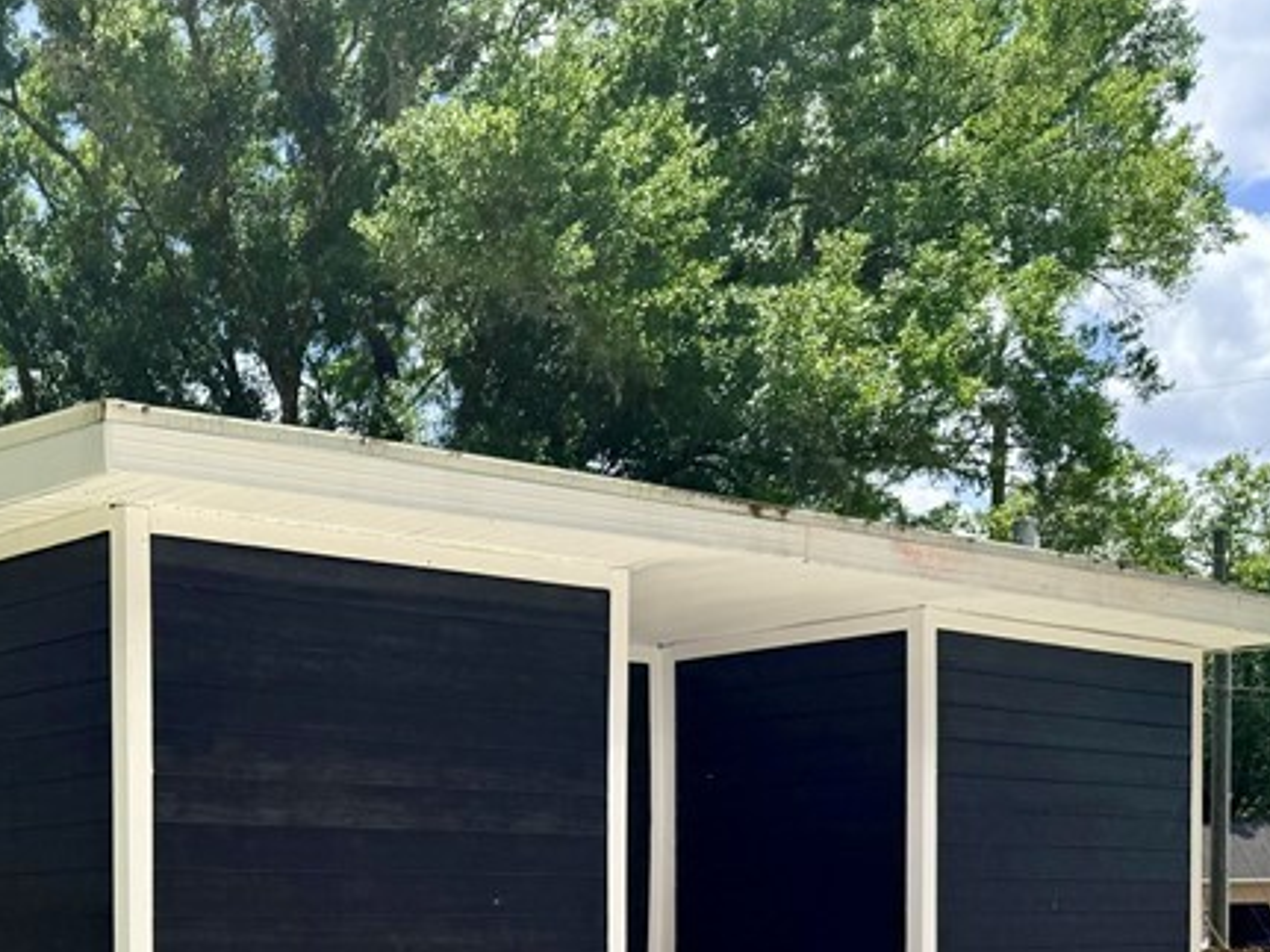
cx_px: 38
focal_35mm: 57
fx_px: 2091
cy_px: 1005
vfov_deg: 24.2
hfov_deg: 31.6
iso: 80
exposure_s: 1/8130
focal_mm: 6.76
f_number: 1.78
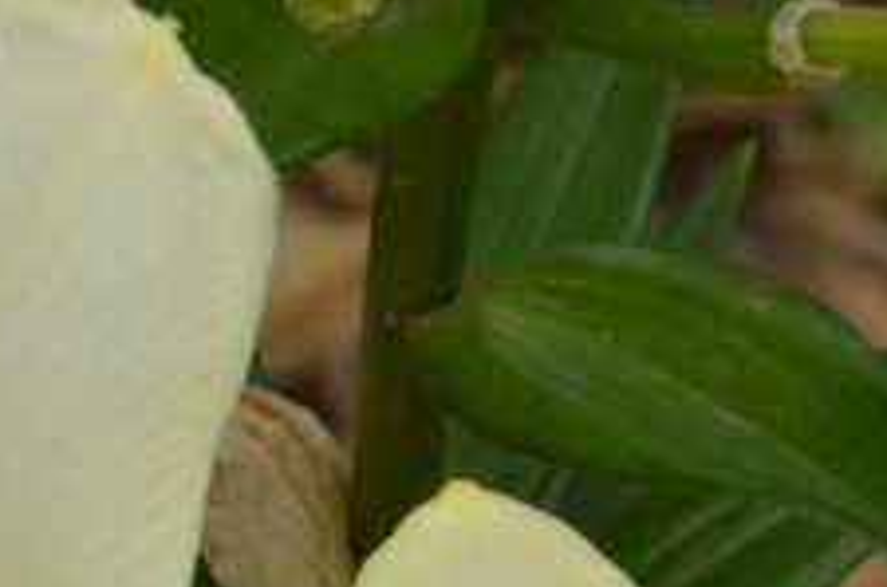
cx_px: 83
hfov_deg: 2.6
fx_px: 19497
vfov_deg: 1.7
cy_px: 1148
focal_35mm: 793
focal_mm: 116
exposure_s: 1/250
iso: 1000
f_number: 18
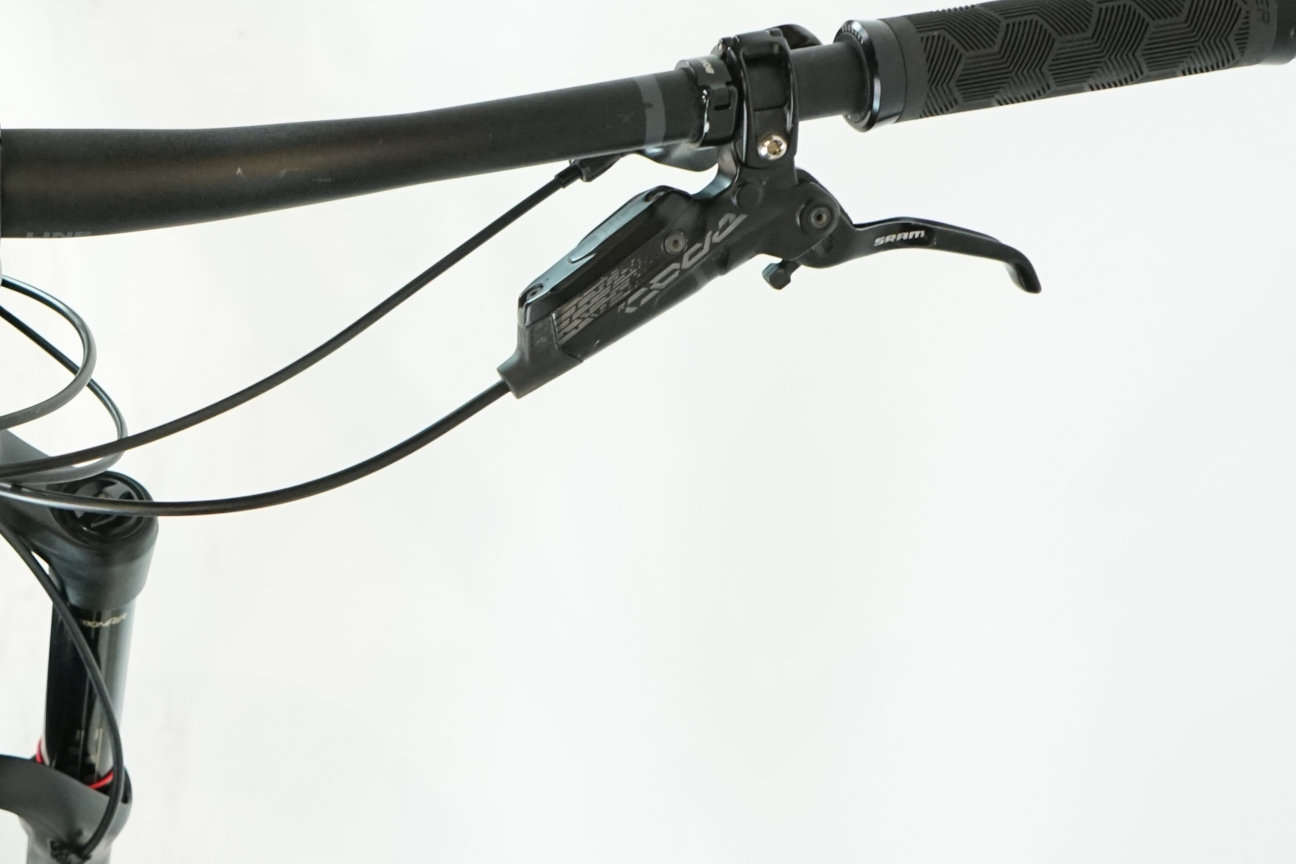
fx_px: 2268
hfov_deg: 29.2
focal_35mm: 63
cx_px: -80
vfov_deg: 21.6
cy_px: 404
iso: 2500
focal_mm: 28
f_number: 5.6
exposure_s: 1/200
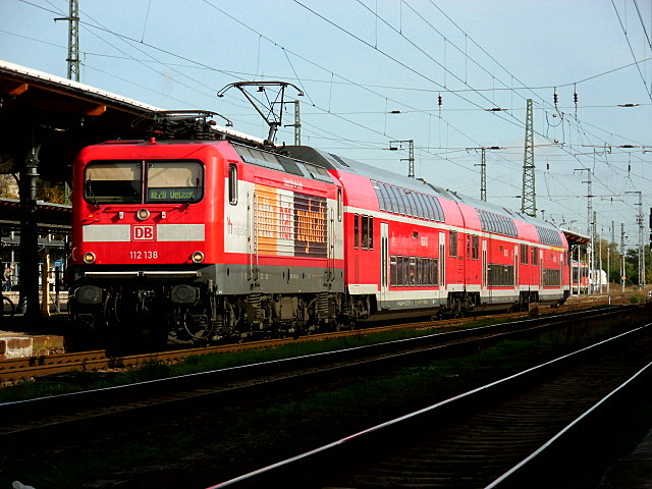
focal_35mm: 149
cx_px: 326
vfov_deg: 10.0
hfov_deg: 13.3
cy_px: 244
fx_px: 2806
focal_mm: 26.6
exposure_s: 1/449
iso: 100
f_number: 5.8
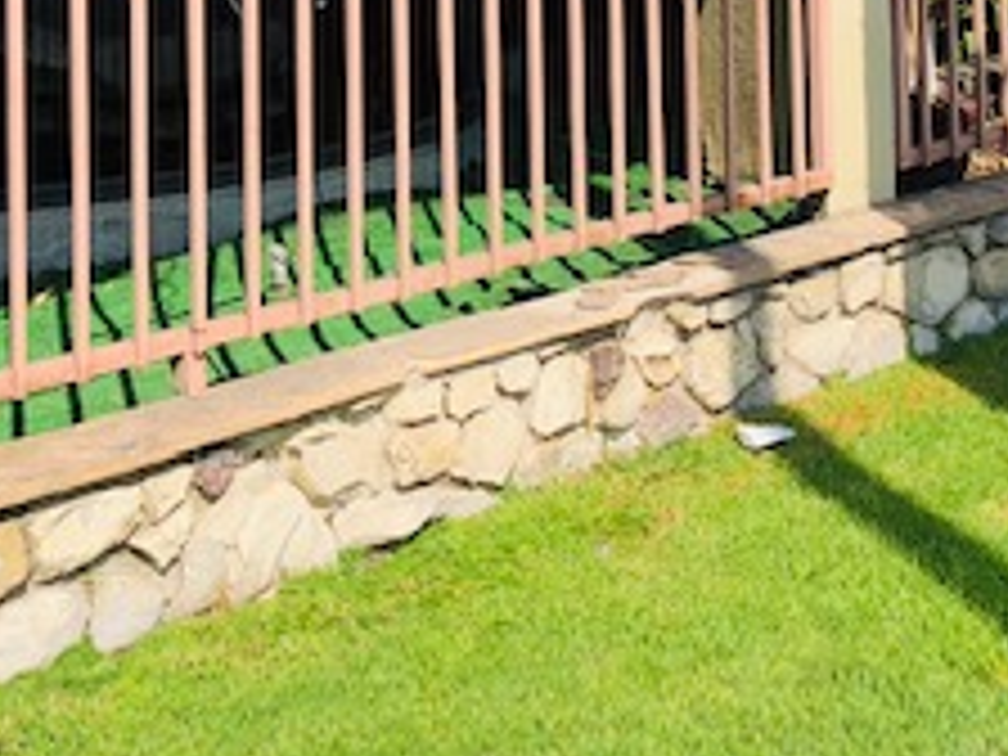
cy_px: -284
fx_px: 2330
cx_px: 639
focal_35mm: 80
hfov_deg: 24.3
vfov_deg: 17.1
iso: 20
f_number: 1.8
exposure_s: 1/2558
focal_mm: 4
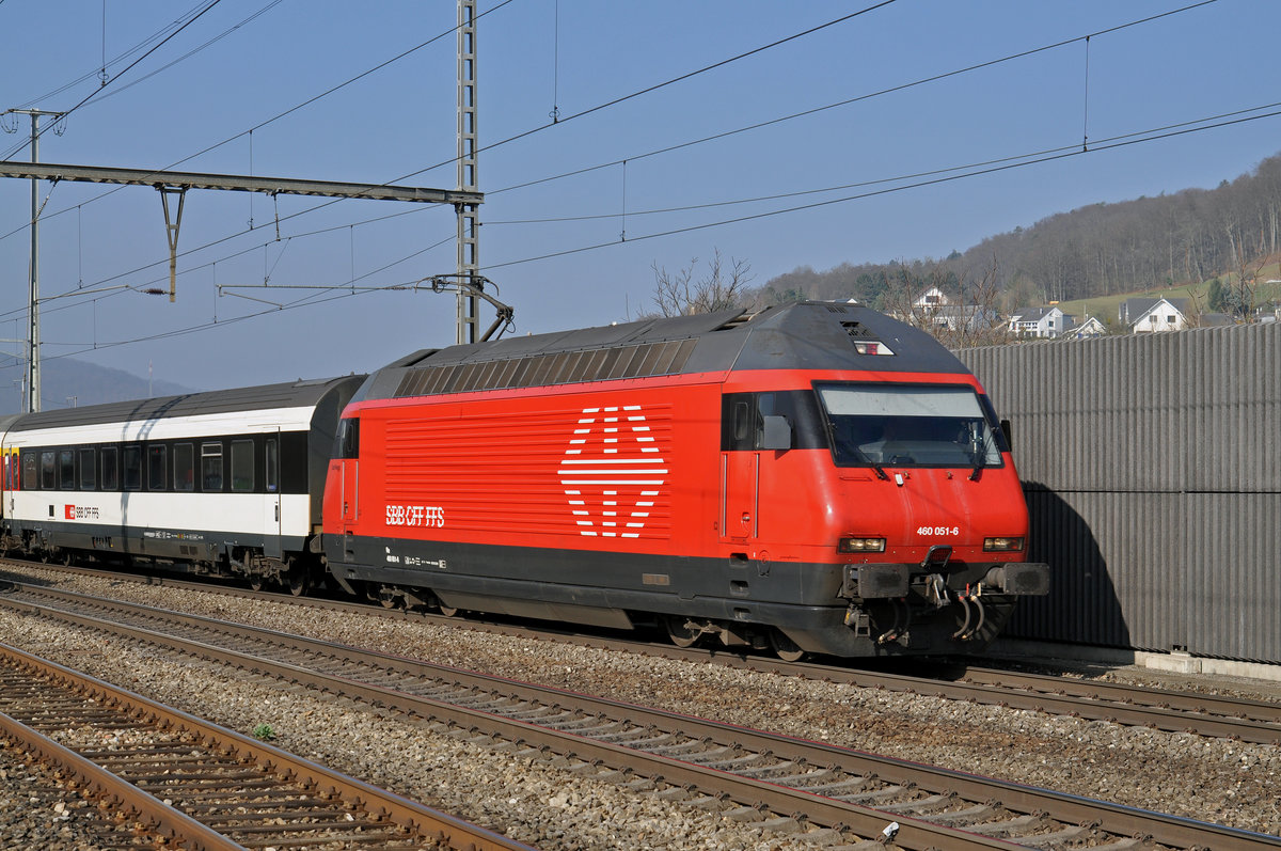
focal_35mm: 69
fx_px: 2452
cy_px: 426
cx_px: 640
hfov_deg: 29.3
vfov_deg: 19.7
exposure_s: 1/1000
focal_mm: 46
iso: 250
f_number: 5.6
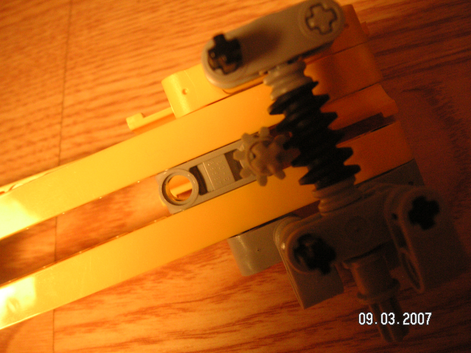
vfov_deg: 38.7
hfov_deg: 50.1
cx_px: 236
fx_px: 503
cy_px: 176
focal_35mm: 37
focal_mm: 6.1
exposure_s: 1/45
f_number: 2.8
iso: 125
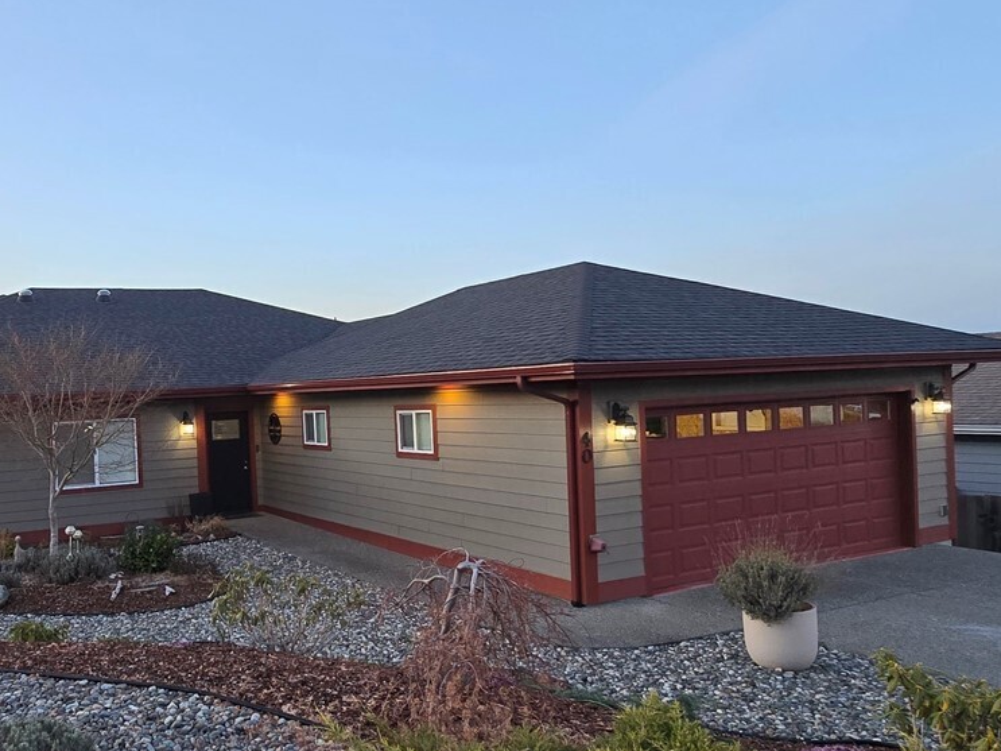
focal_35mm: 28
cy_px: 394
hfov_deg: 60.8
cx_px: 280
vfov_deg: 49.7
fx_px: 810
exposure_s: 1/60
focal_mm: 2.2
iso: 64
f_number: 2.2
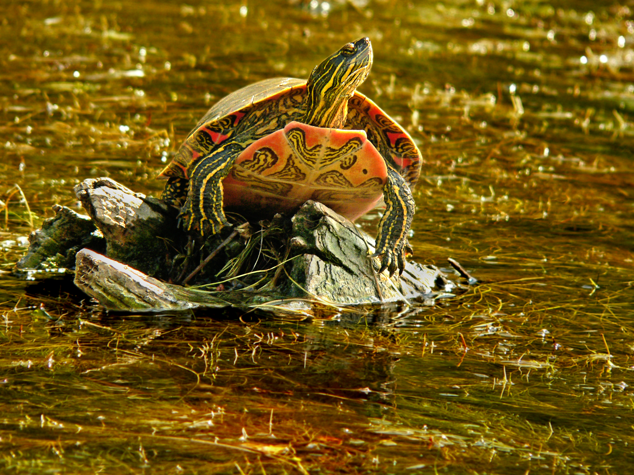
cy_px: 238
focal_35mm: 388
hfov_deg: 5.1
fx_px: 7106
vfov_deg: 3.8
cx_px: 317
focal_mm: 64.5
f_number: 4
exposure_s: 1/320
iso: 100
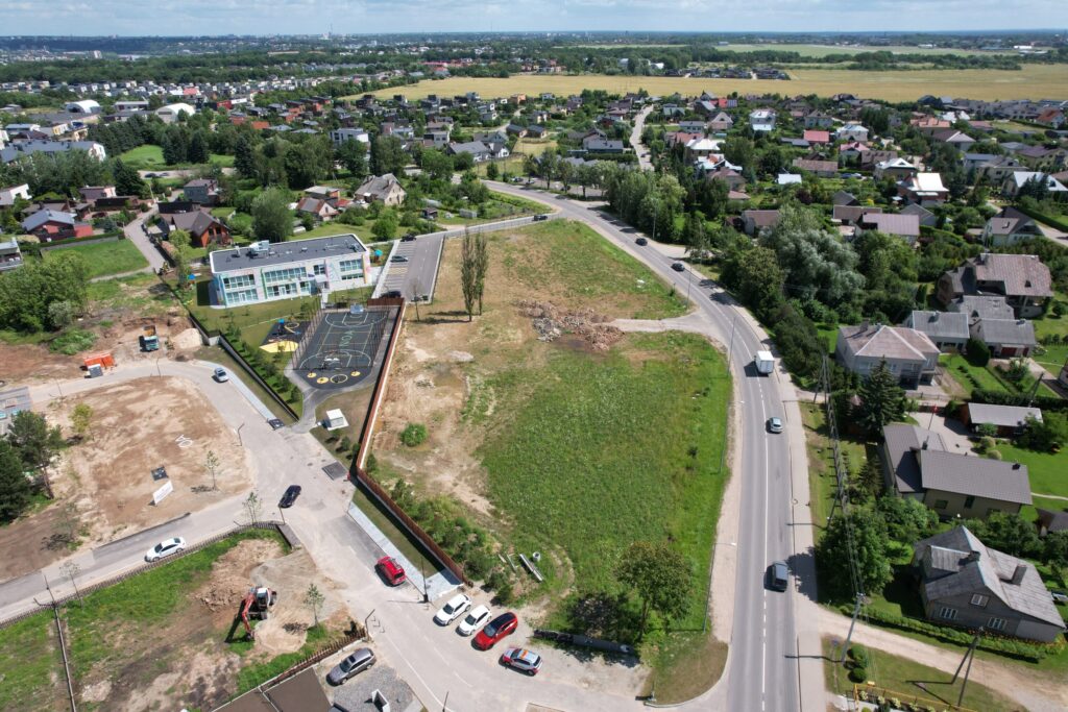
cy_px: 356
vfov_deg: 57.2
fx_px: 653
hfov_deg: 78.6
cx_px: 534
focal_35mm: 22
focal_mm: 8.38
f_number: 2.8
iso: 110
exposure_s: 1/2000
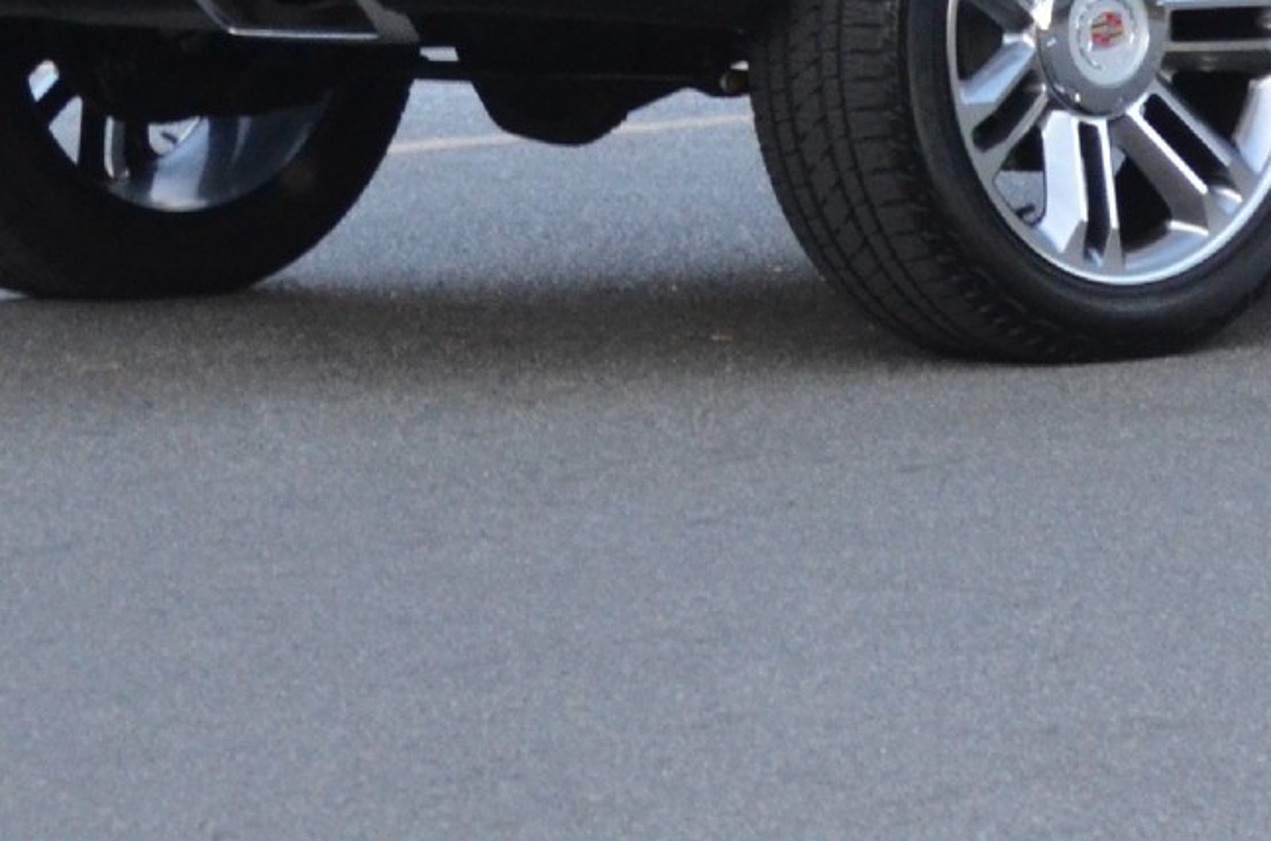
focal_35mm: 435
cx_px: 1355
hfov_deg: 4.7
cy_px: -701
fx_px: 15318
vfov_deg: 3.1
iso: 1600
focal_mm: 75
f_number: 5
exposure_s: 1/50
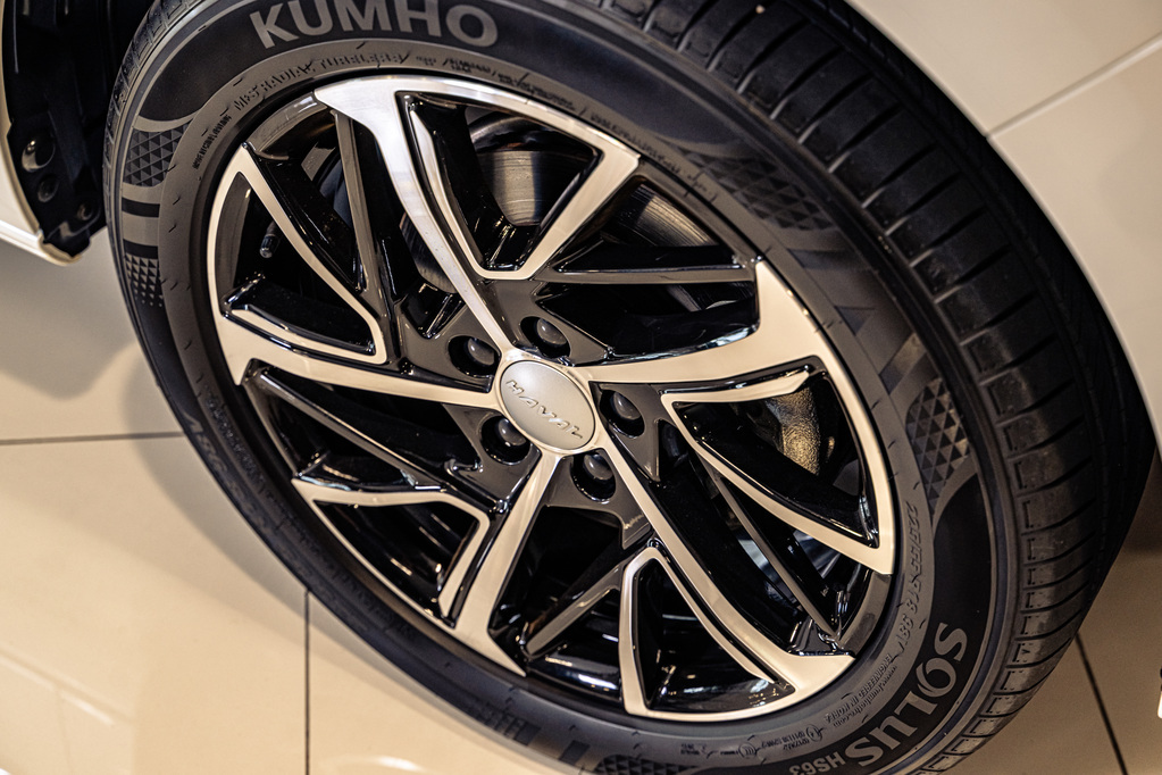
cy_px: 388
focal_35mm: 58
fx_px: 1872
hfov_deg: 34.5
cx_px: 581
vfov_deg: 23.4
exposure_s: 1/125
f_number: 4
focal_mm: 58
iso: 500
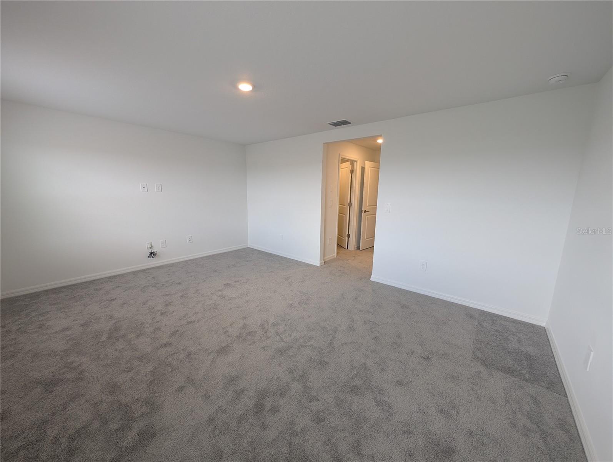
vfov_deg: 94.6
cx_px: 306
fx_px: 213
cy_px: 231
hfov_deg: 110.5
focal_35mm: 12
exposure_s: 1/60
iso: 78
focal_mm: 2.02
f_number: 1.7
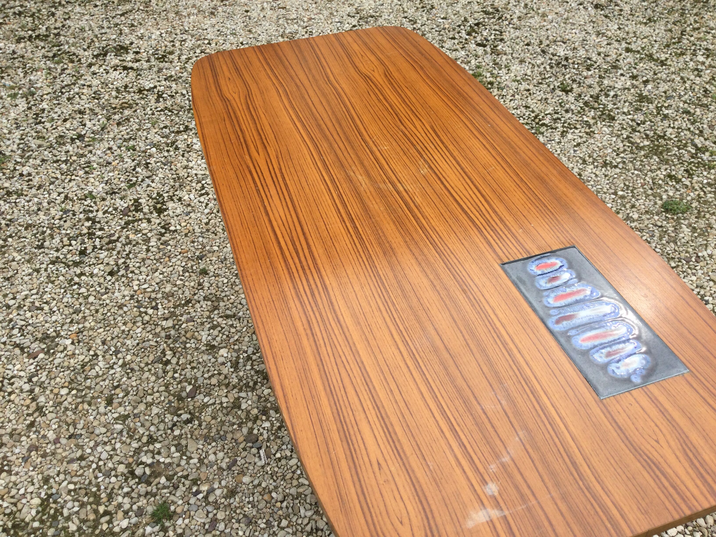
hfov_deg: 58.4
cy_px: 268
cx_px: 358
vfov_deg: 45.4
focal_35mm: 31
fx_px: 641
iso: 25
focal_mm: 3.3
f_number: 2.4
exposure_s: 1/595
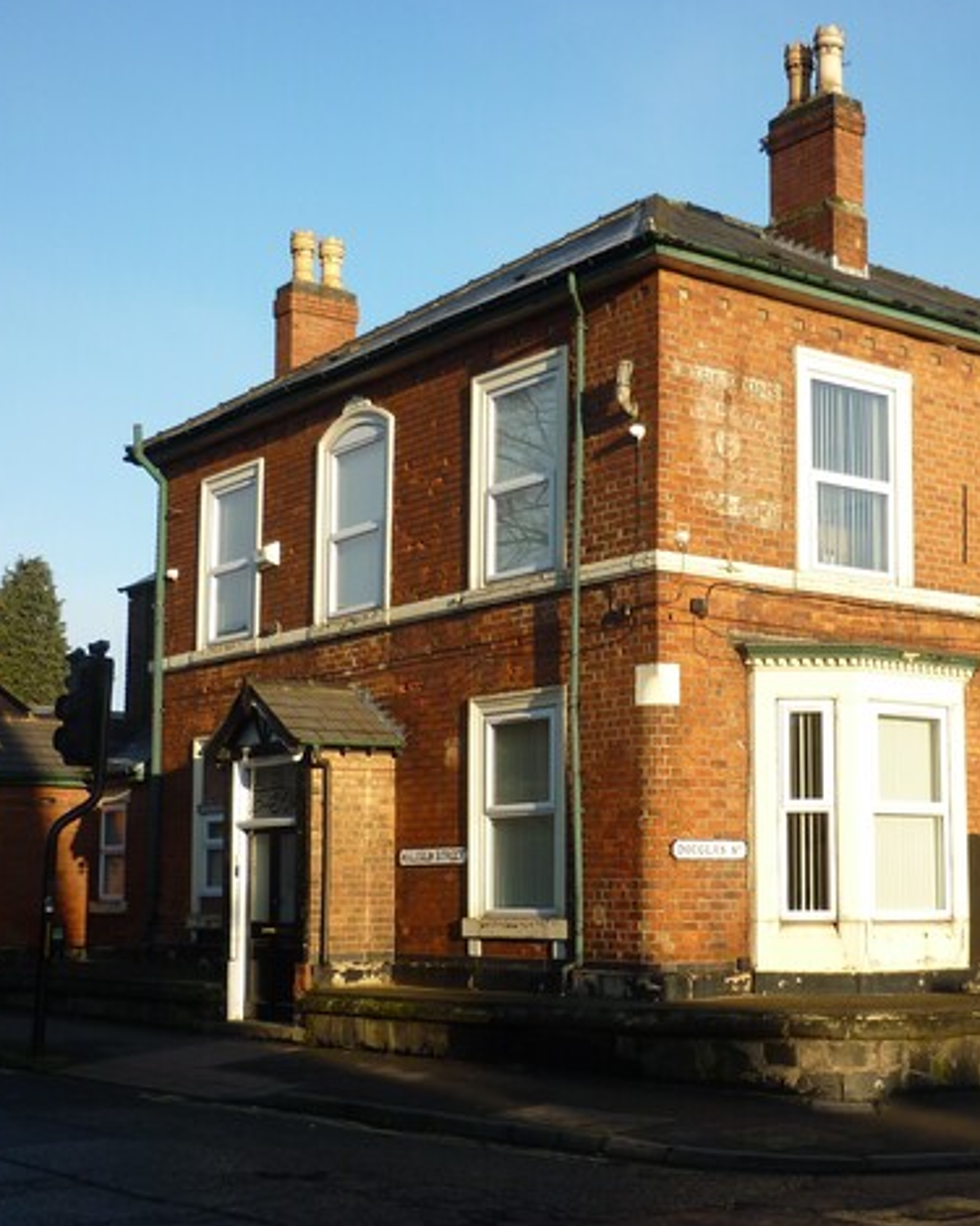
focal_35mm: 44
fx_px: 1596
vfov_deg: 42.0
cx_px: 758
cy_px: 604
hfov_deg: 33.3
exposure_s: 1/640
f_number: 2.8
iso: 80
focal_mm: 5.5
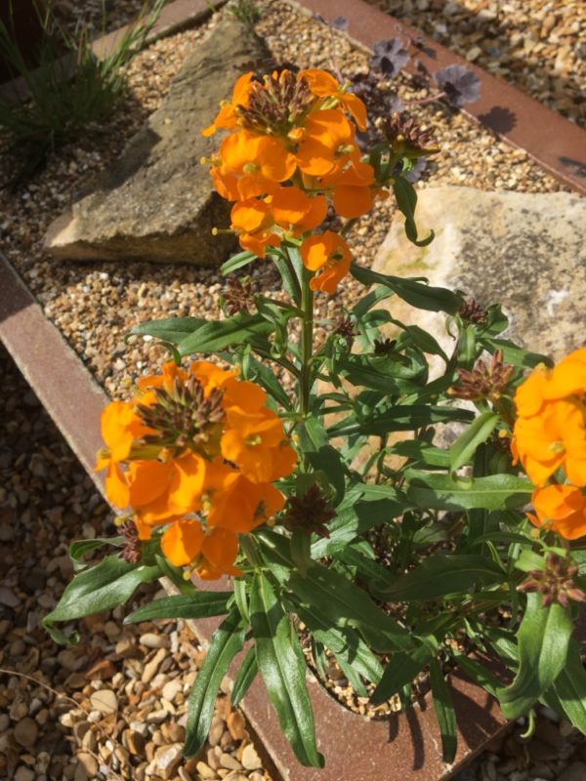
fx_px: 655
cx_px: 293
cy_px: 390
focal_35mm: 29
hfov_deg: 48.2
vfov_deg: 61.7
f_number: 2.2
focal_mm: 4.15
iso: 25
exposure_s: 1/1876
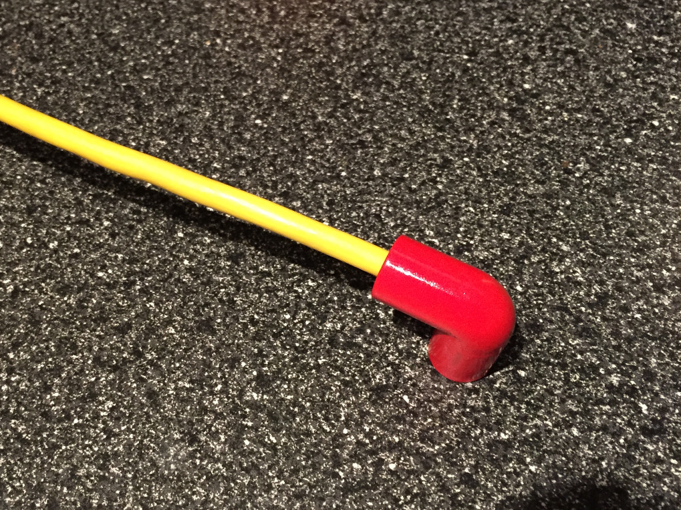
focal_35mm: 41
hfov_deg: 44.9
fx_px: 806
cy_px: 275
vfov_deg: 35.1
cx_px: 213
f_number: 2.2
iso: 250
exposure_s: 1/24
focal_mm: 4.15
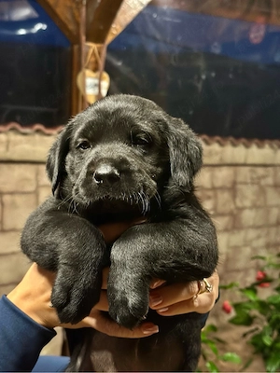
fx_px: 518
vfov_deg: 39.7
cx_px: 140
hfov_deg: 30.3
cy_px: 186
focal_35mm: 48
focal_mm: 6.86
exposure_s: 1/25
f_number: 1.78
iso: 800
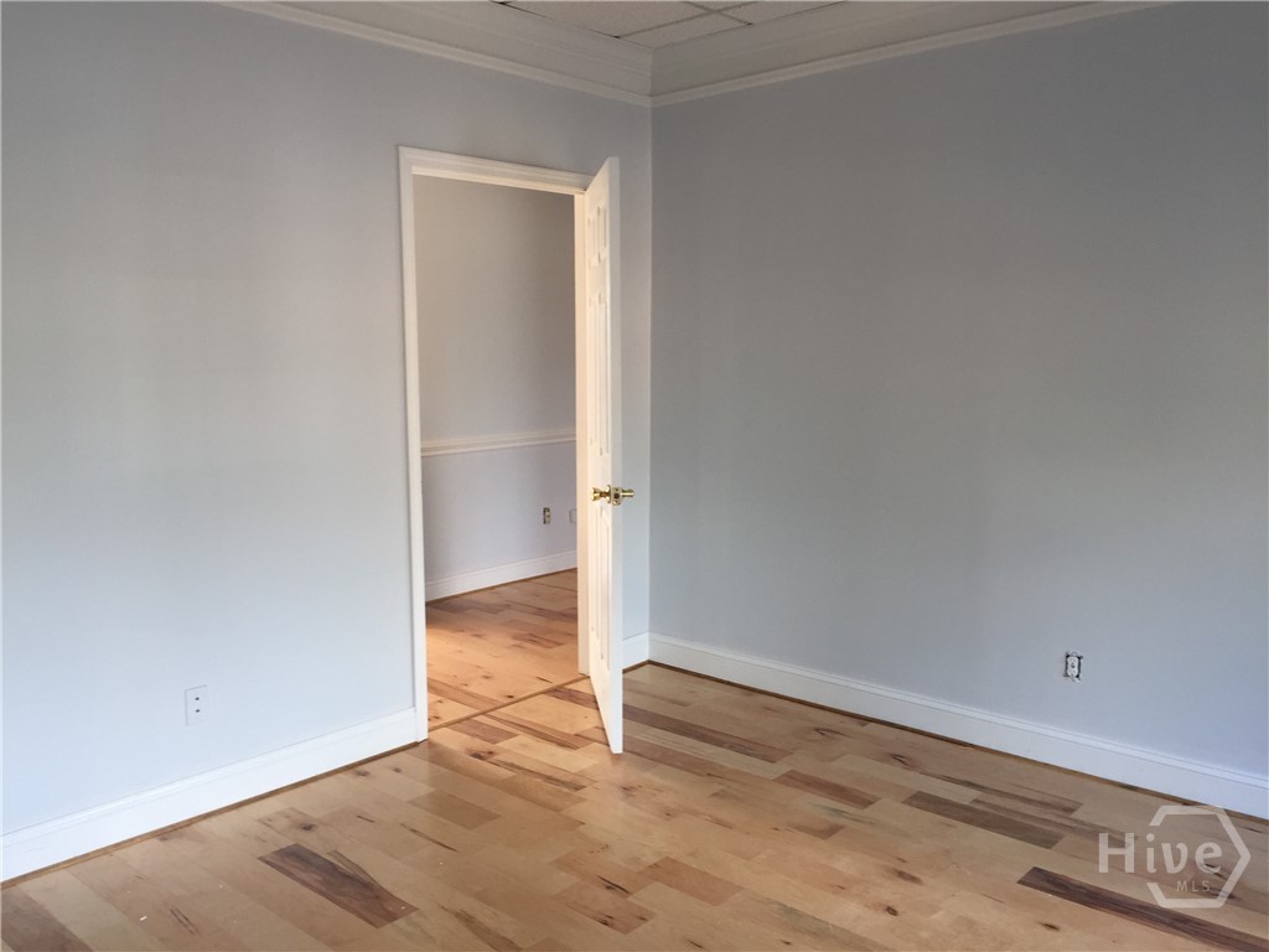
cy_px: 476
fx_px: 1063
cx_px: 634
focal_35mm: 29
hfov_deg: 61.7
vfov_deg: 48.2
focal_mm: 4.15
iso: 40
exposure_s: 1/60
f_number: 2.2
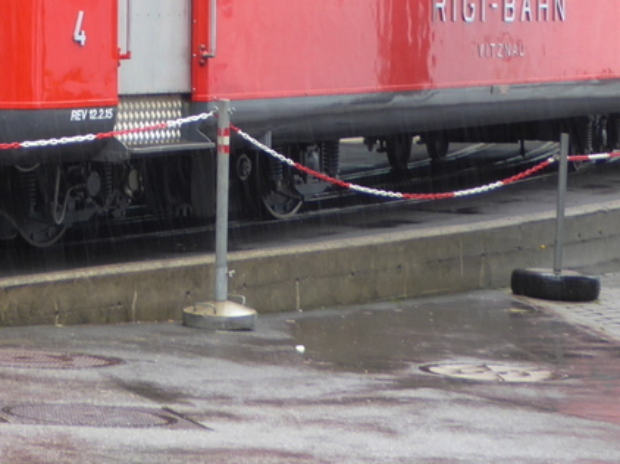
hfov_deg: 10.7
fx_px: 3312
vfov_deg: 7.9
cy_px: -131
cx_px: 138
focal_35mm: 185
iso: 80
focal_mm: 11.7
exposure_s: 1/40
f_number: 4.4
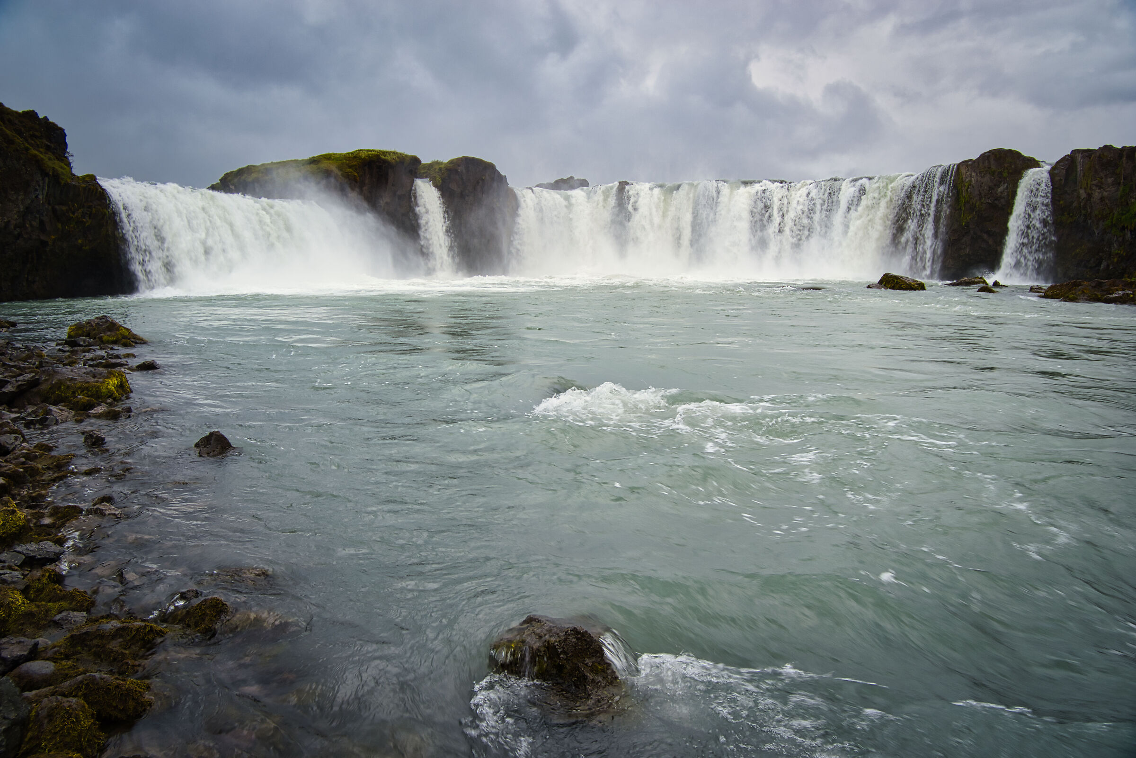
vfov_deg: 55.1
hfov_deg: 76.1
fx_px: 726
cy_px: 379
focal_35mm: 23
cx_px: 568
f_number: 10
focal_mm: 15
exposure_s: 1/56
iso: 200
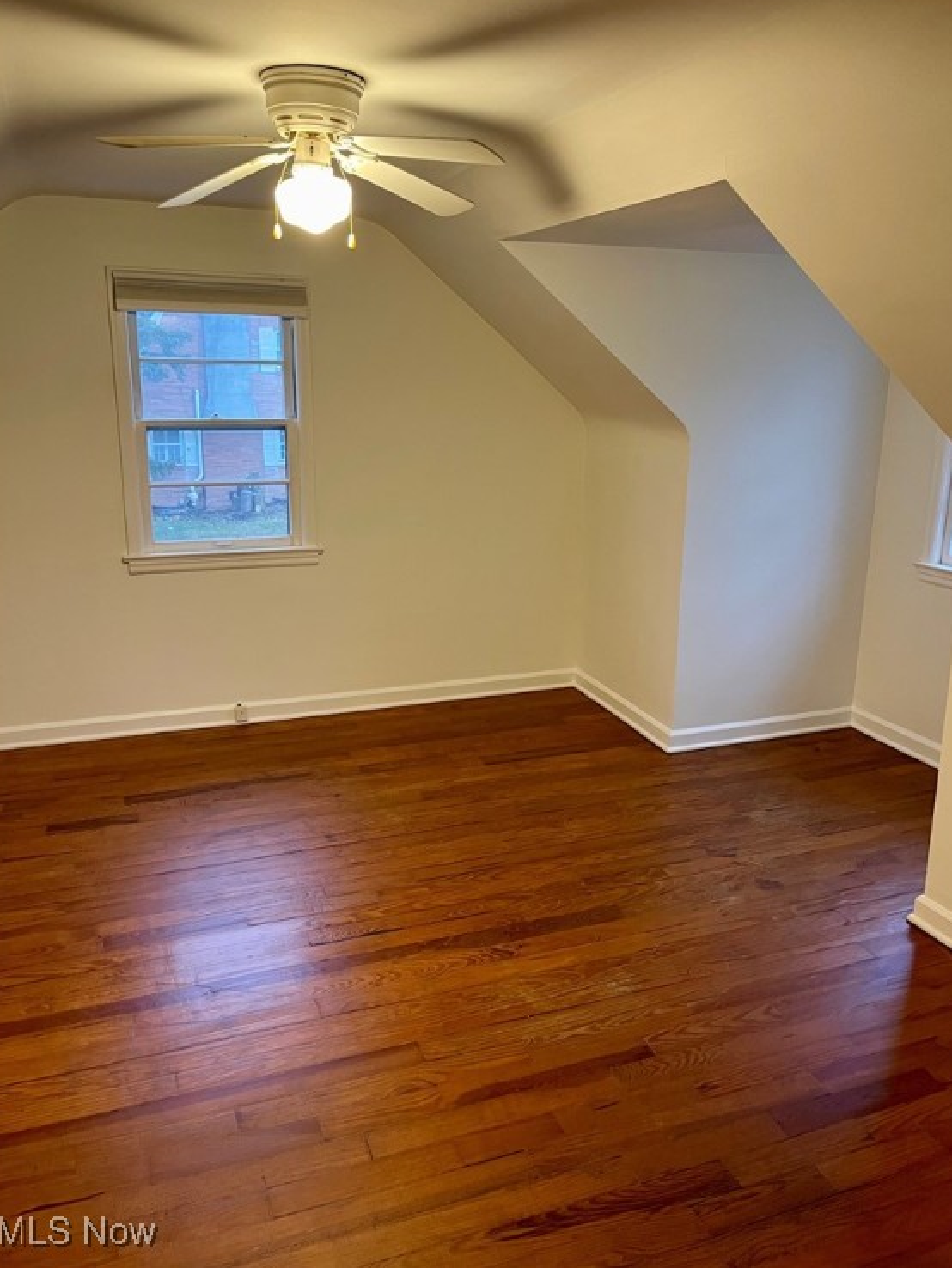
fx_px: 953
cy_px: 610
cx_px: 481
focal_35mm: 26
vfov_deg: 67.3
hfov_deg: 53.1
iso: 320
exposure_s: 1/60
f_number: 1.6
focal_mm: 5.1
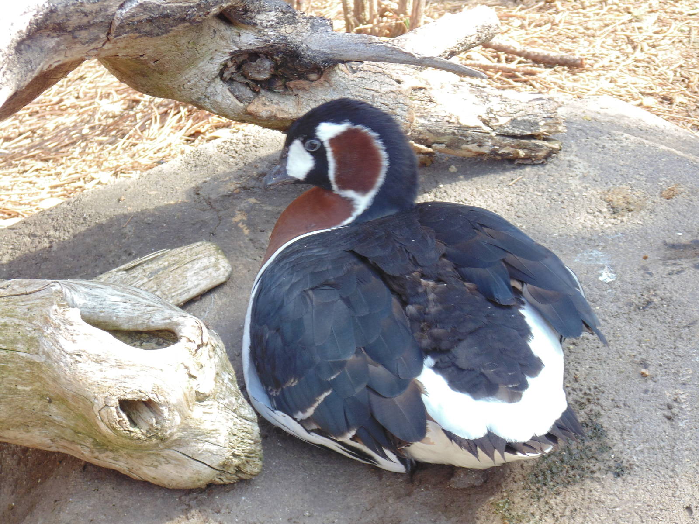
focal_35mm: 155
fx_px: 3130
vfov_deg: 9.6
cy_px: 262
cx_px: 350
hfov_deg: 12.7
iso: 100
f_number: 5.2
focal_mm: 27.8
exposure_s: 1/30
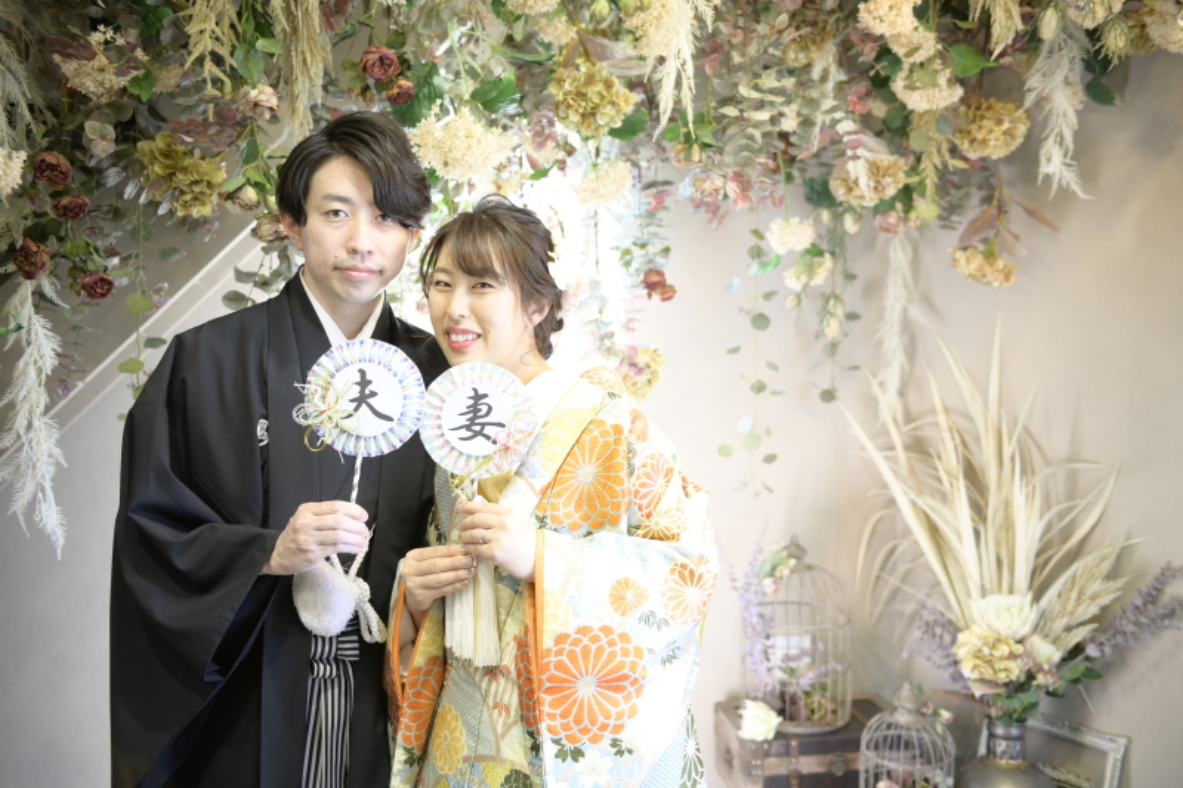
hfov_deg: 53.1
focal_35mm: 36
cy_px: 394
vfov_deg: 36.9
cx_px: 592
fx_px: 1183
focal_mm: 36
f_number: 2.8
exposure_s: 1/100
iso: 1250
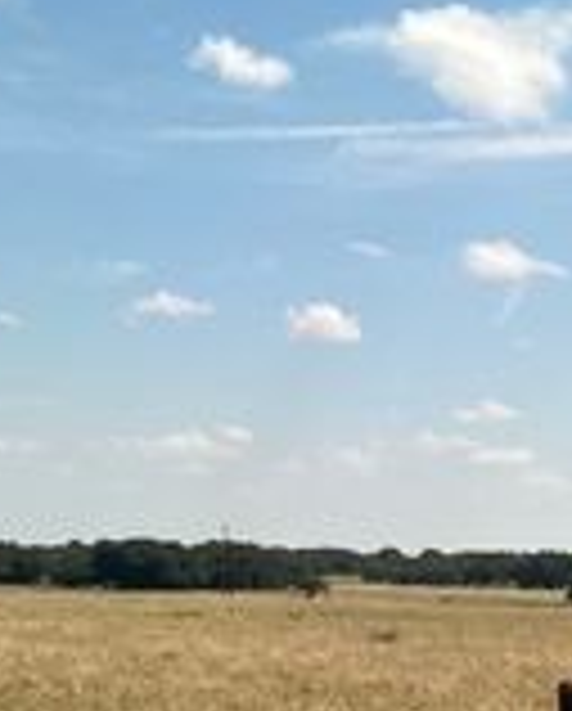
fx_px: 2258
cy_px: 394
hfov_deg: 14.4
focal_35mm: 107
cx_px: 333
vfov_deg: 17.9
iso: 50
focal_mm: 5.1
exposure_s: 1/5319
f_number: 1.6
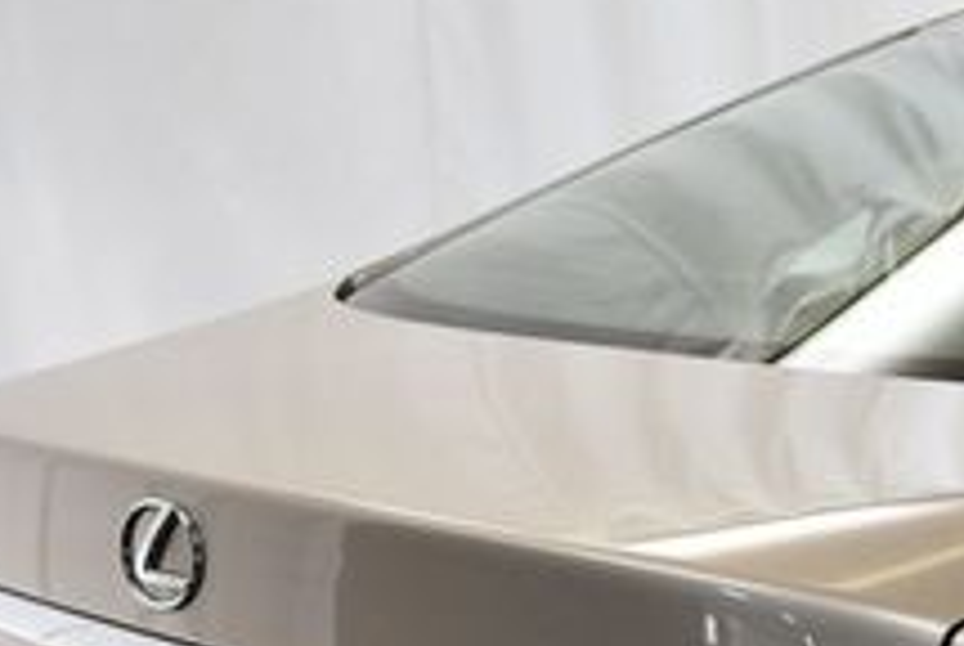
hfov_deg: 18.7
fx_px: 2869
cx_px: 897
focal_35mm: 107
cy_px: 929
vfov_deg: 12.3
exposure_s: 1/250
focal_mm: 18
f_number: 3.5
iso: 560
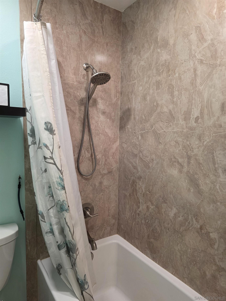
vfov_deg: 73.9
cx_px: 113
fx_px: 200
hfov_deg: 58.9
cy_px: 150
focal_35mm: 23
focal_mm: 6.3
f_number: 1.7
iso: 200
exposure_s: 1/120
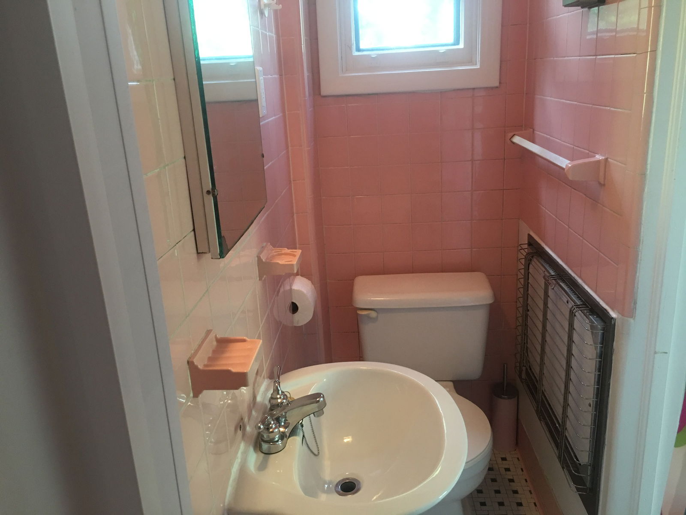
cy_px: 258
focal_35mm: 29
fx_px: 575
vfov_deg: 48.2
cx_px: 343
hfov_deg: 61.7
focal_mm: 4.15
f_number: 2.2
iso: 80
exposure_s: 1/15
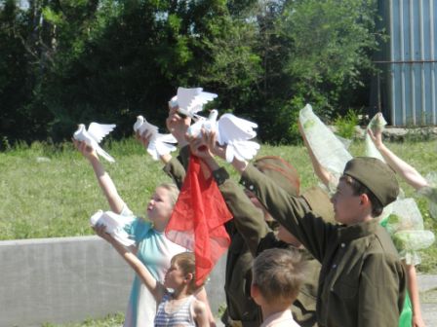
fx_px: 2020
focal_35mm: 160
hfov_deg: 12.3
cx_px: 218
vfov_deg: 9.3
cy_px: 164
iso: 160
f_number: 5.3
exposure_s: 1/500
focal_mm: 28.4
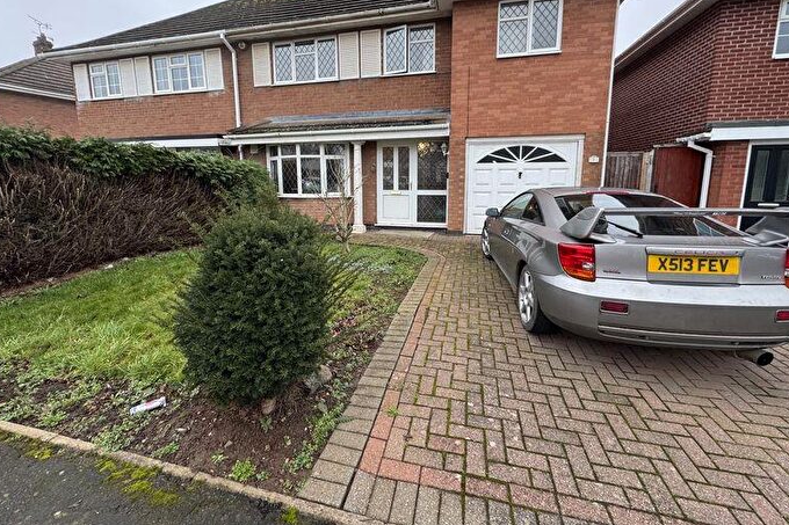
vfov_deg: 76.8
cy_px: 223
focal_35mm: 15
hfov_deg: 100.4
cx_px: 393
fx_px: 329
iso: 100
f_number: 2.2
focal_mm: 2.22
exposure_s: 1/99
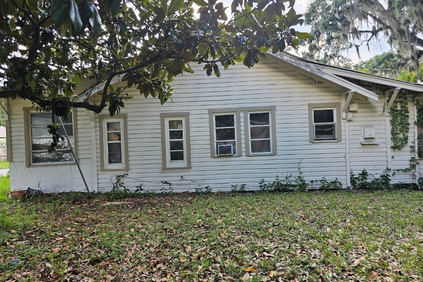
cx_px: 212
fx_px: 282
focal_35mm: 24
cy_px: 143
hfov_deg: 73.8
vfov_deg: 53.1
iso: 64
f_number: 1.7
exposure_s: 1/180
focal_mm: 6.3
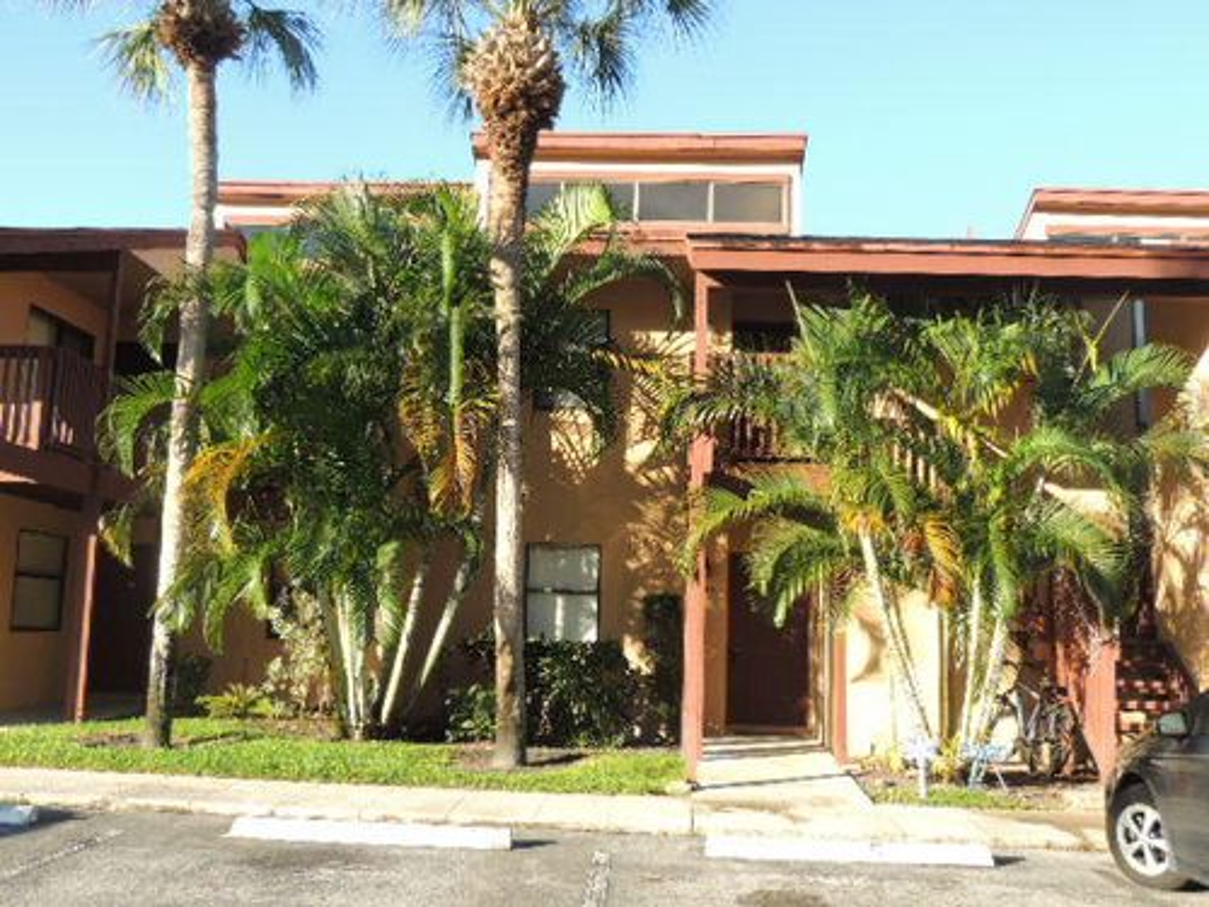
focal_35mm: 35
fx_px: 1222
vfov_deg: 40.7
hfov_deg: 52.6
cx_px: 604
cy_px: 454
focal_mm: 6.2
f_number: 3.3
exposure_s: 1/250
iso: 100
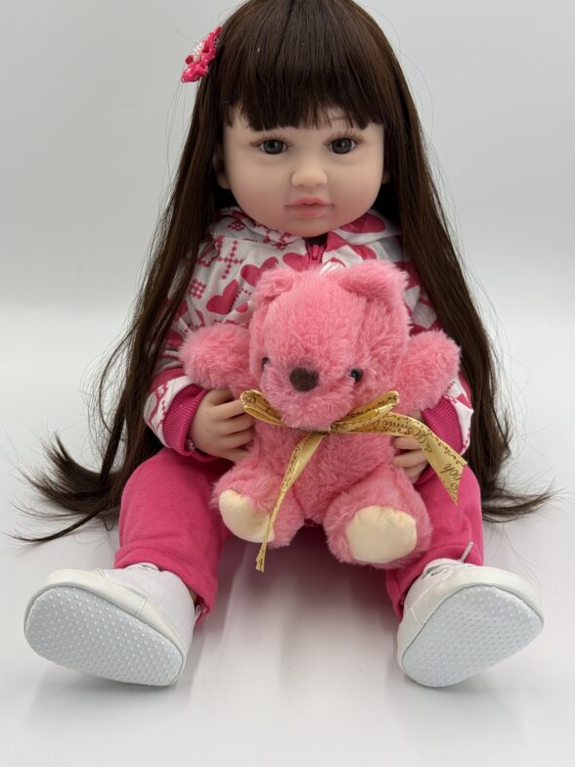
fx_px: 1085
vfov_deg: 38.9
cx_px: 292
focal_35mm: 49
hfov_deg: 29.7
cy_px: 377
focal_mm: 6.76
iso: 64
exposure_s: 1/611
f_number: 1.78
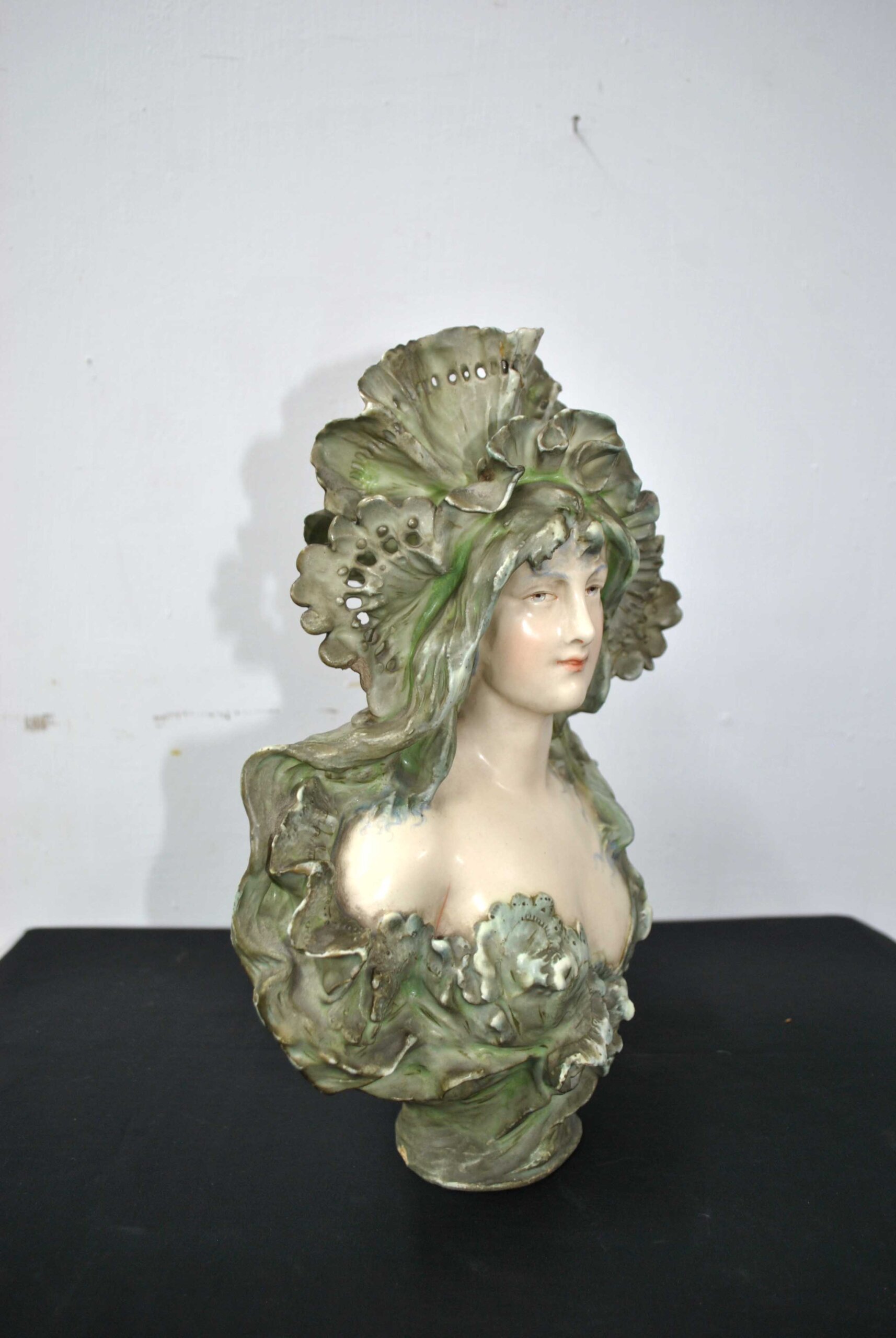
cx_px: 448
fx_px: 1117
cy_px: 669
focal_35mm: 30
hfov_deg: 43.7
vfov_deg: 61.9
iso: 200
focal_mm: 20
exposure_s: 1/15
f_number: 3.8
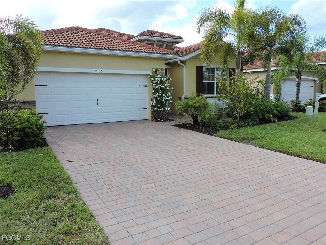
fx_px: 264
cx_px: 163
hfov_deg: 63.4
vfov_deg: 49.7
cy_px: 122
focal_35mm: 28
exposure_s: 1/400
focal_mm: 5
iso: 100
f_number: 3.1
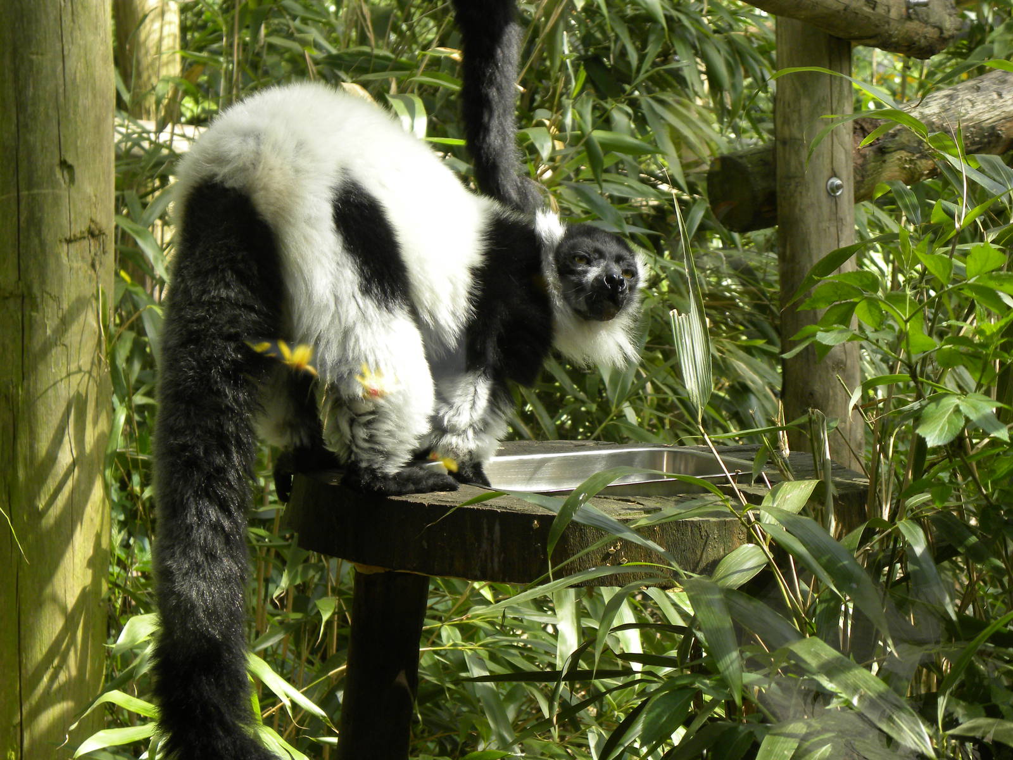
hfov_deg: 13.7
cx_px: 506
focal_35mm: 144
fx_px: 4214
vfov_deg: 10.3
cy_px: 380
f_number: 4.5
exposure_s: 1/74.3
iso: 93
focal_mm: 25.7
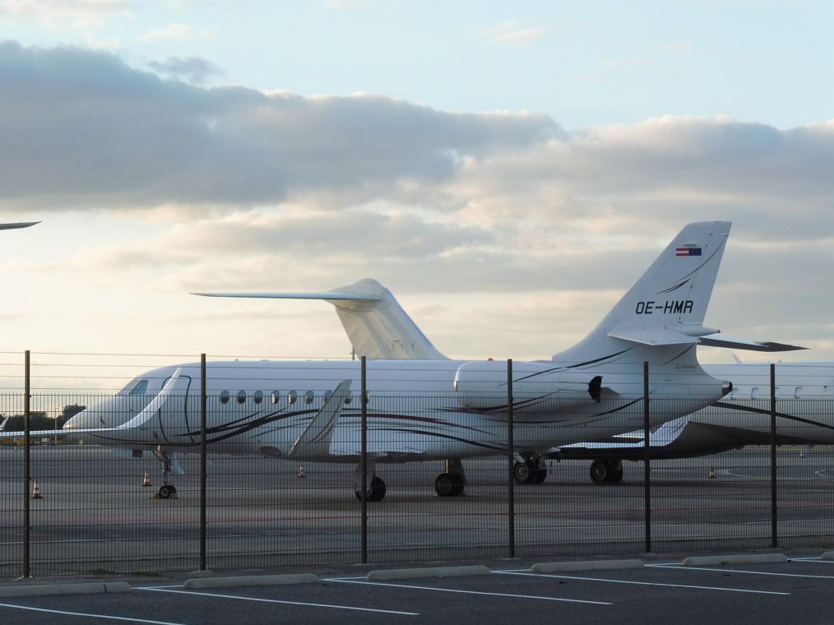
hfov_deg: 17.0
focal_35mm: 116
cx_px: 415
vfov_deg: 12.8
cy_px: 313
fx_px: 2794
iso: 100
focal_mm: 20.6
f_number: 7.1
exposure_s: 1/100
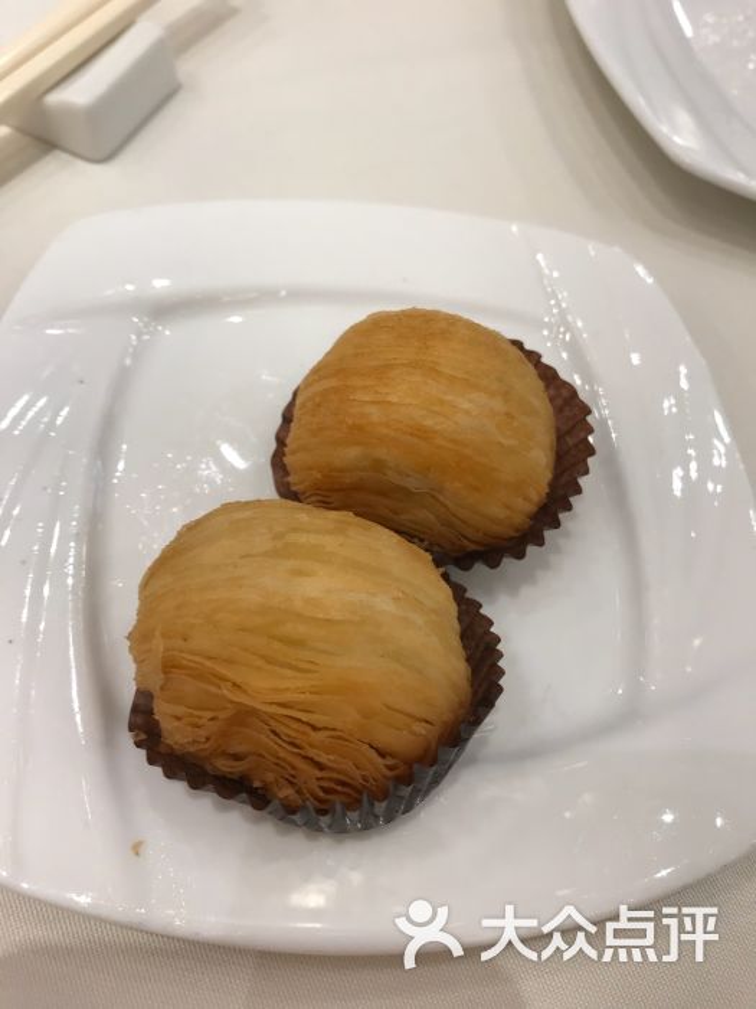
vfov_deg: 63.4
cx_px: 378
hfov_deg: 49.7
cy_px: 504
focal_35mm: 28
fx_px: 815
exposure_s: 1/50
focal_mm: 3.99
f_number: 1.8
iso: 32
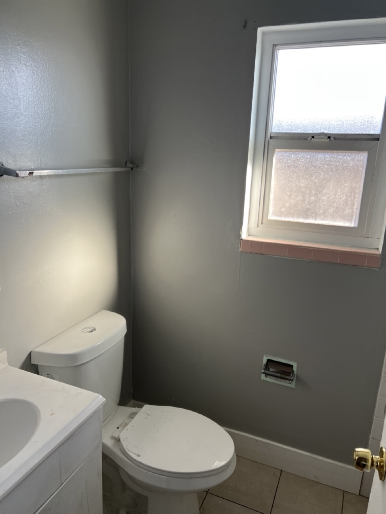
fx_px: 387
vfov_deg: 67.3
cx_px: 193
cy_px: 257
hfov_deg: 53.1
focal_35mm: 26
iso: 80
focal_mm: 5.7
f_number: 1.5
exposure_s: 1/120
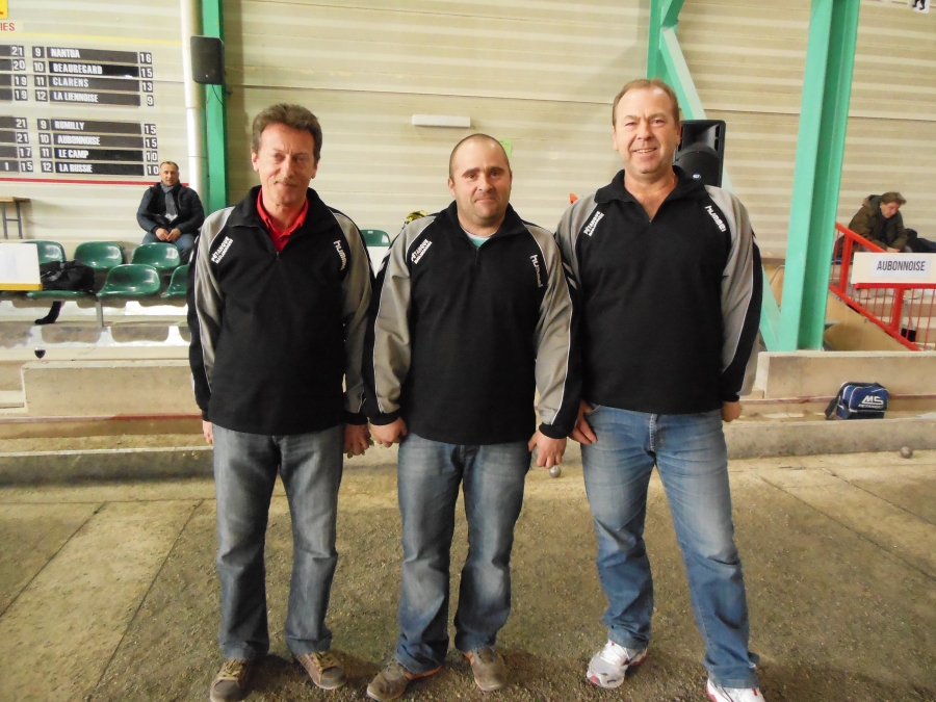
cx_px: 468
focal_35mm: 25
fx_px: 676
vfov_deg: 54.9
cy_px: 351
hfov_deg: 69.4
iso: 1600
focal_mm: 4.5
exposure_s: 1/200
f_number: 3.2
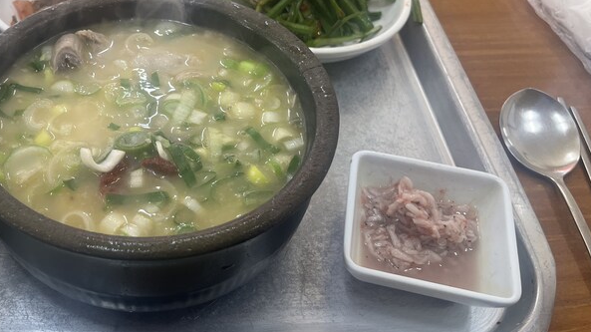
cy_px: 141
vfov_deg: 27.6
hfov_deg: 45.9
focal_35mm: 43
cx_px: 154
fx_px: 674
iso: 64
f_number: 1.6
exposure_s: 1/120
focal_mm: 5.1
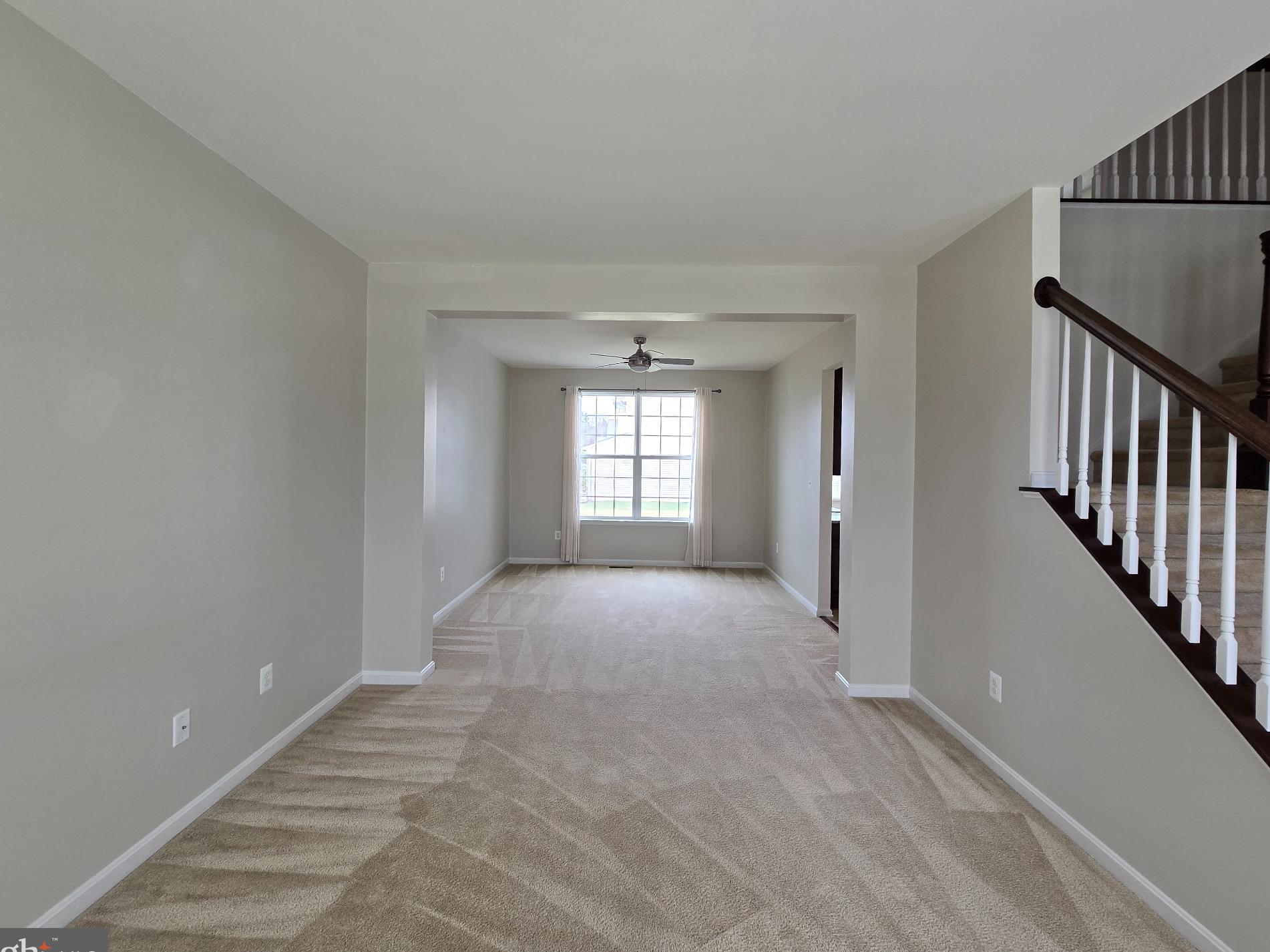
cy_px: 470
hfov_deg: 102.1
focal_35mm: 14
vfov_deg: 85.7
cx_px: 625
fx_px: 514
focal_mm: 2.2
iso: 64
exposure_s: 1/120
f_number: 2.2
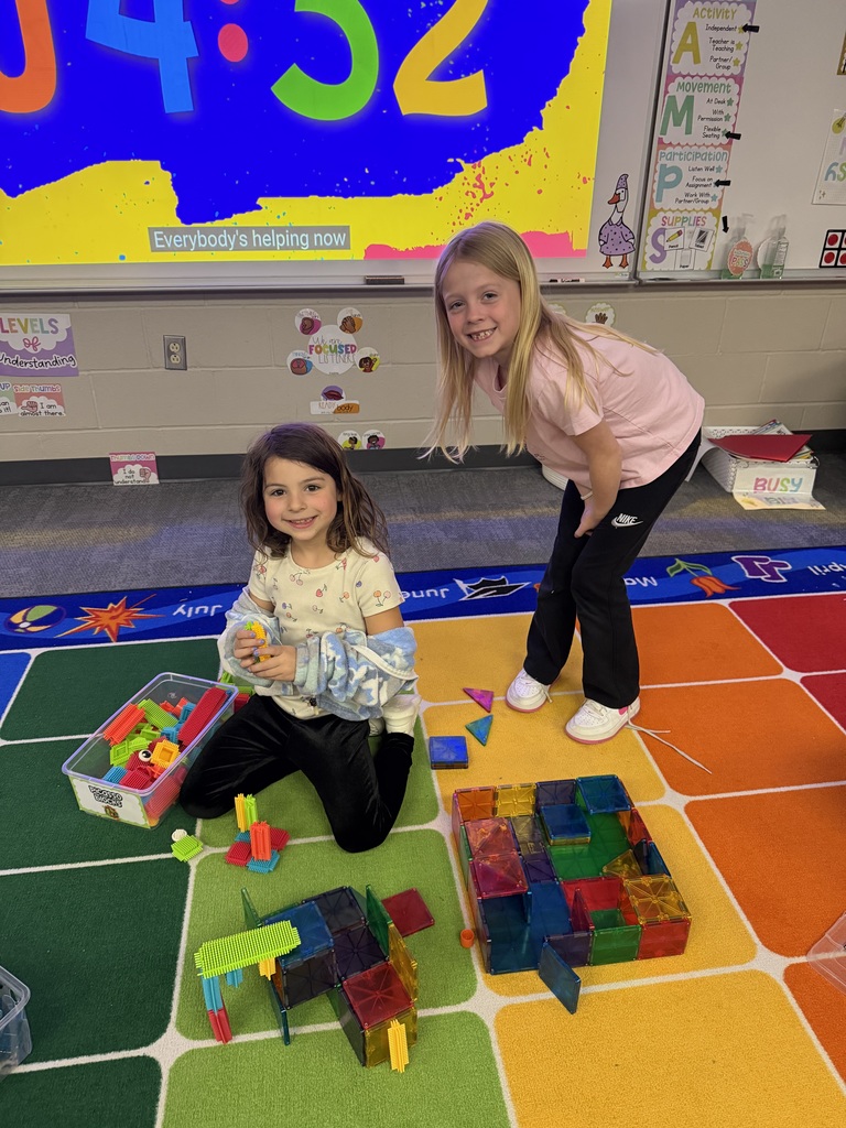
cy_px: 564
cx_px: 423
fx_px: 782
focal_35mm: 24
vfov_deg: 71.6
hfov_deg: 56.8
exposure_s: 1/60
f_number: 1.78
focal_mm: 6.76
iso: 500
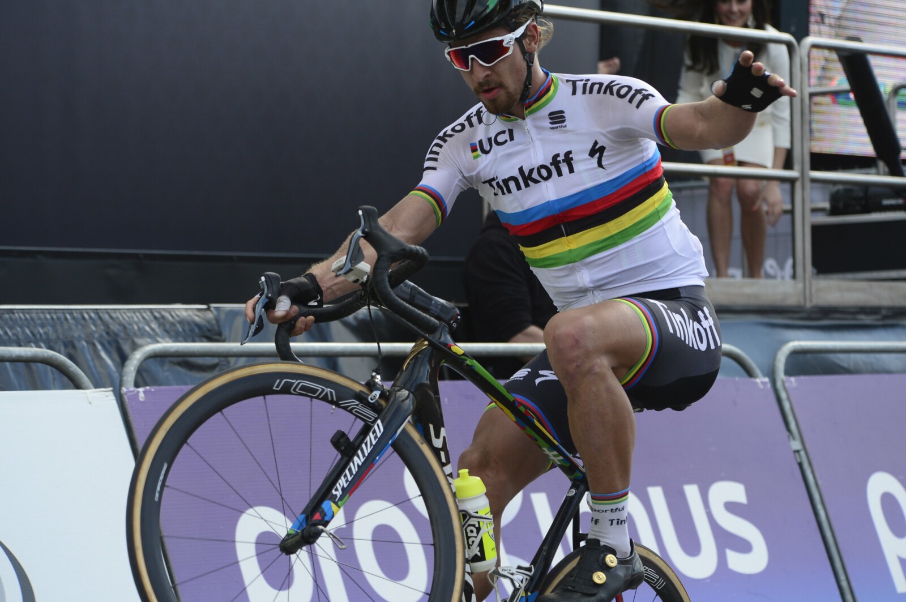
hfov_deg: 14.7
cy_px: 301
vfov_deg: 9.8
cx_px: 453
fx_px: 3519
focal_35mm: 140
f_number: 6.3
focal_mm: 140
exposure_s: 1/1000
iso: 800
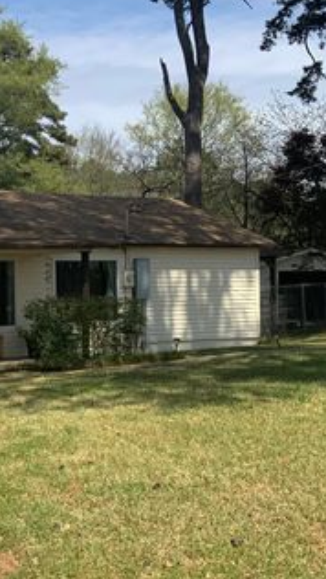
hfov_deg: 22.8
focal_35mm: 50
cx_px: -15
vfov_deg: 41.3
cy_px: 309
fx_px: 768
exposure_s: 1/2141
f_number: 1.8
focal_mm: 3
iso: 16
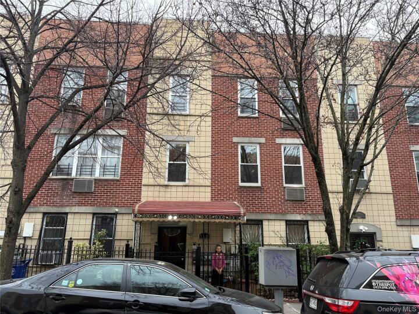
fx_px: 315
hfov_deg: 67.3
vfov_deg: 53.1
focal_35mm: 26
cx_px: 210
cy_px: 157
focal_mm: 5.96
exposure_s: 1/121
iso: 80
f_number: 1.6
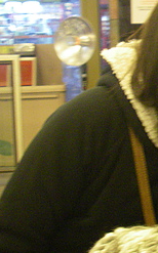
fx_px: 676
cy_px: 103
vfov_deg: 21.2
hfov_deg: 12.3
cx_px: 273
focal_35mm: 98
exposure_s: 1/20
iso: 400
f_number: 3.3
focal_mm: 6.3
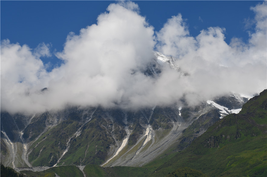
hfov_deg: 17.1
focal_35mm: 120
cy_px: 88
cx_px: 134
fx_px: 888
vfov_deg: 11.4
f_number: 13
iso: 100
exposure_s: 1/200
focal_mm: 80
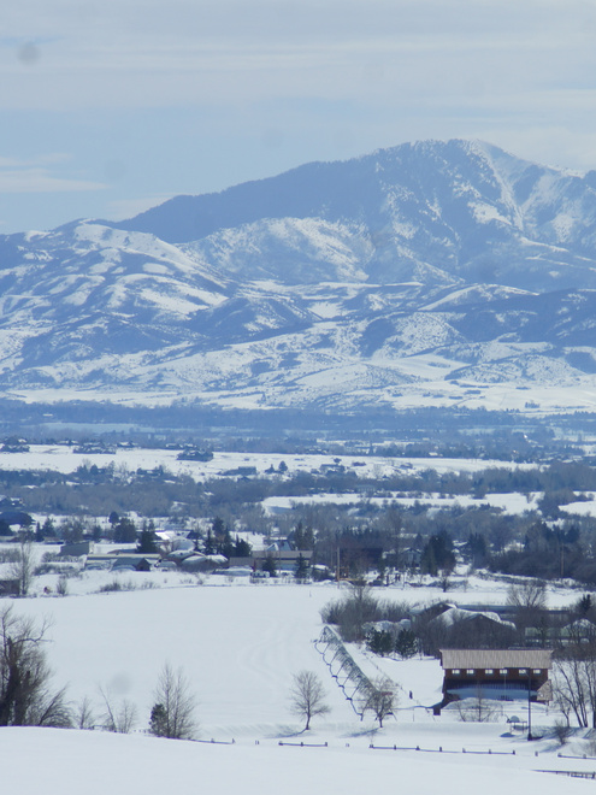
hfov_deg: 6.0
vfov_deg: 8.0
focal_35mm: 246
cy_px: 405
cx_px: 520
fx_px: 5647
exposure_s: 1/250
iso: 100
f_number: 9.5
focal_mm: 110
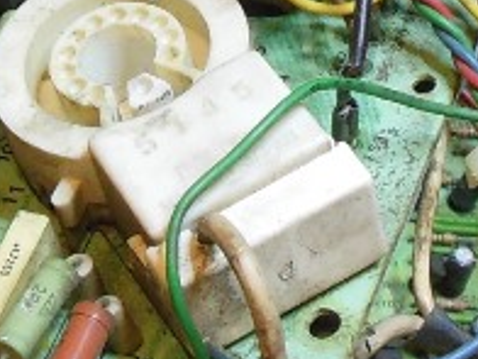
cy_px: 166
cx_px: 95
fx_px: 787
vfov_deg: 25.7
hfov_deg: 32.8
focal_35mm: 57
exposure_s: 1/30
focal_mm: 4.5
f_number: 3.2
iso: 320
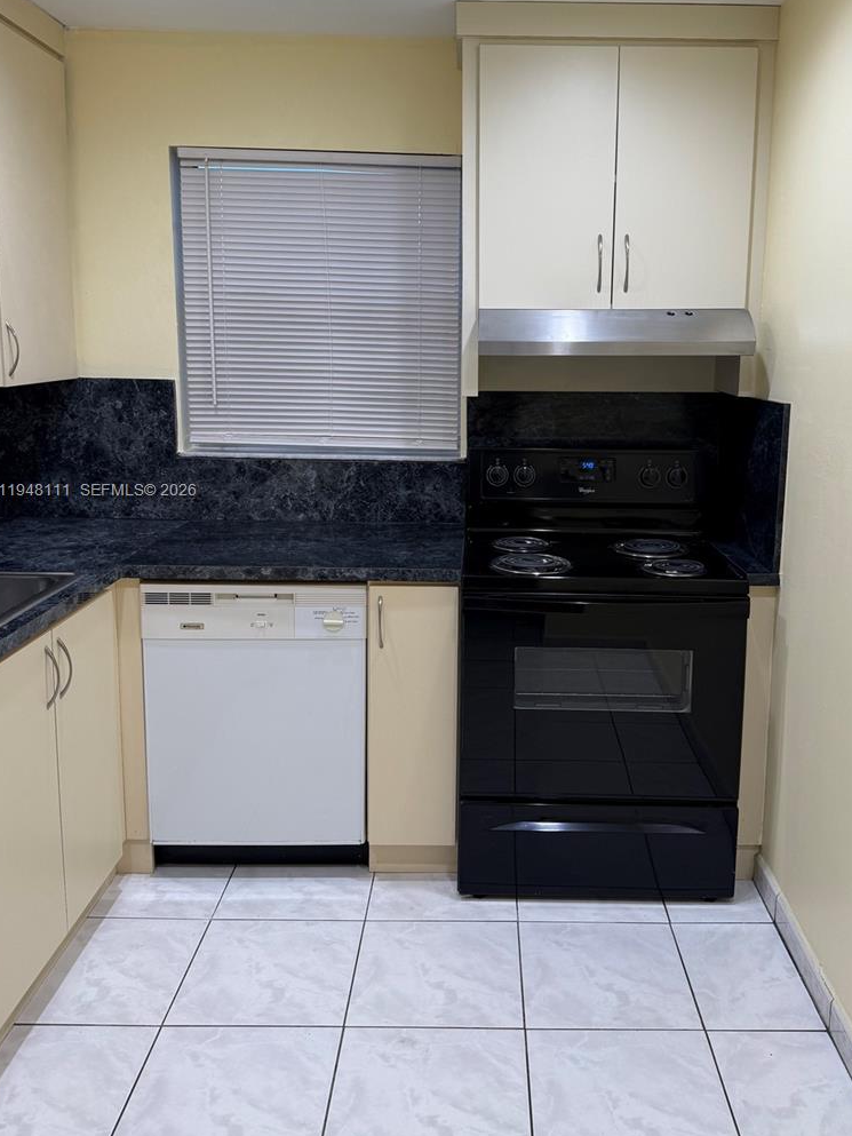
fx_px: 951
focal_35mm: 29
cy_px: 492
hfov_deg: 48.0
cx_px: 500
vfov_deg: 61.4
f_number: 1.78
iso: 80
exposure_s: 1/120
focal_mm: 6.76
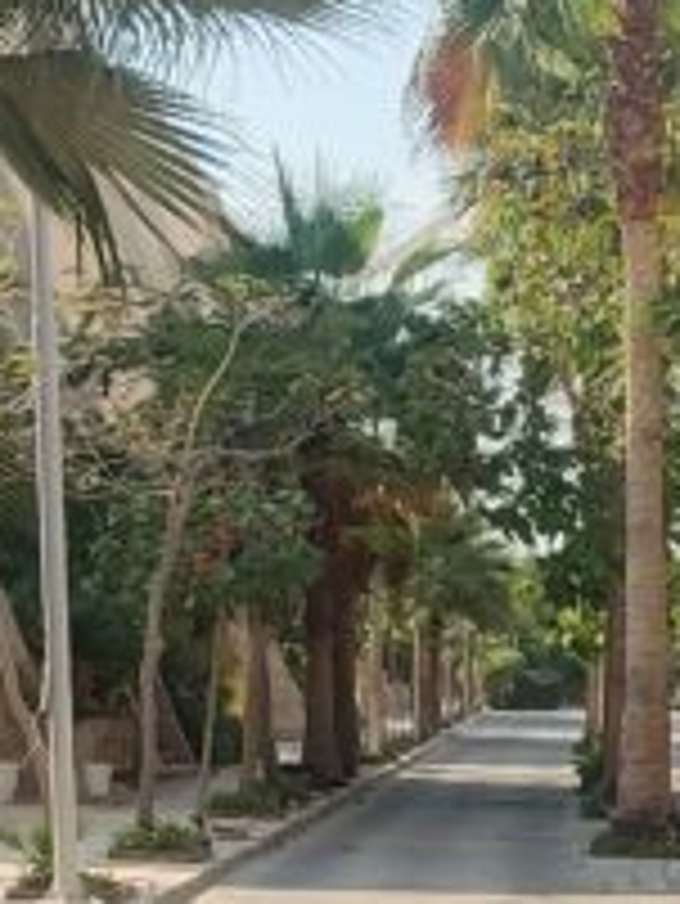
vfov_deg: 14.2
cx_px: 653
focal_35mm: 134
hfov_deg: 11.0
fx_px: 3506
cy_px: 1111
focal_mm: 4.71
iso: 50
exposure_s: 1/1366
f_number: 1.79
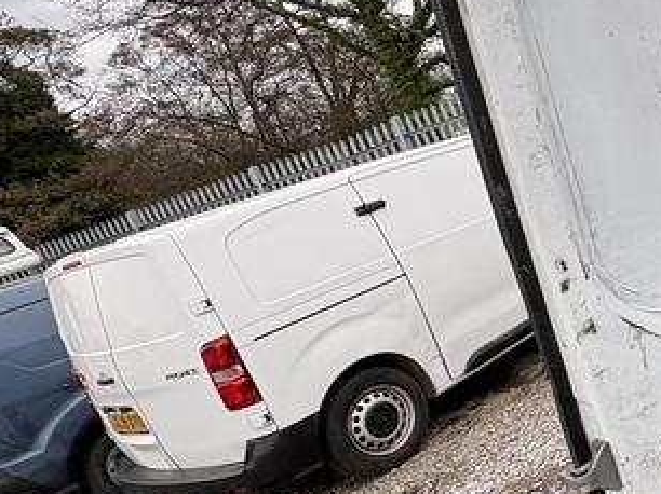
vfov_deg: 35.0
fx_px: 782
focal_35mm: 41
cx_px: 827
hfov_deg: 34.6
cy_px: 211
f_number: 2.2
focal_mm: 2.22
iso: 40
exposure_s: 1/371
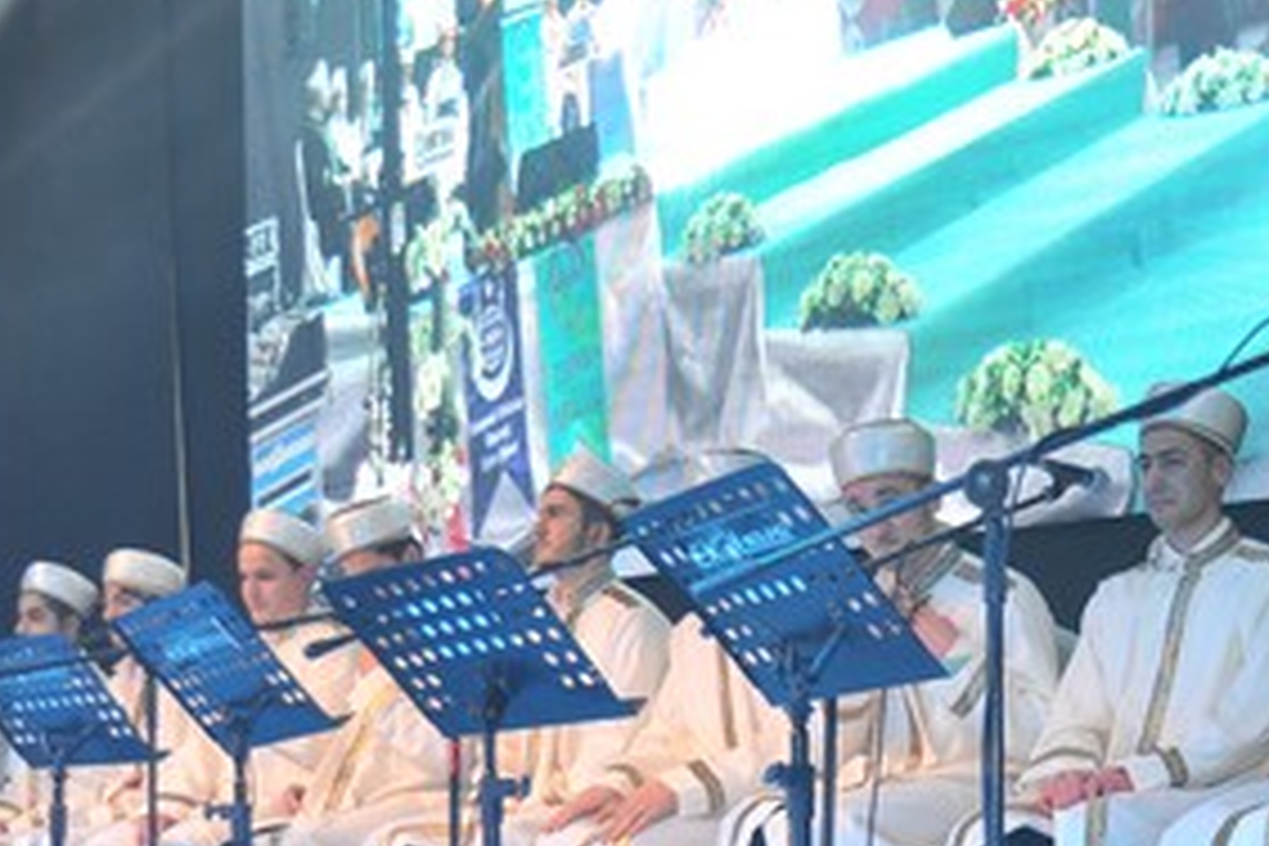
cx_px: 968
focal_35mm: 95
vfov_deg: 14.0
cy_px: 972
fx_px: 3348
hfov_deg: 21.3
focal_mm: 40
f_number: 2.8
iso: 320
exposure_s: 1/125
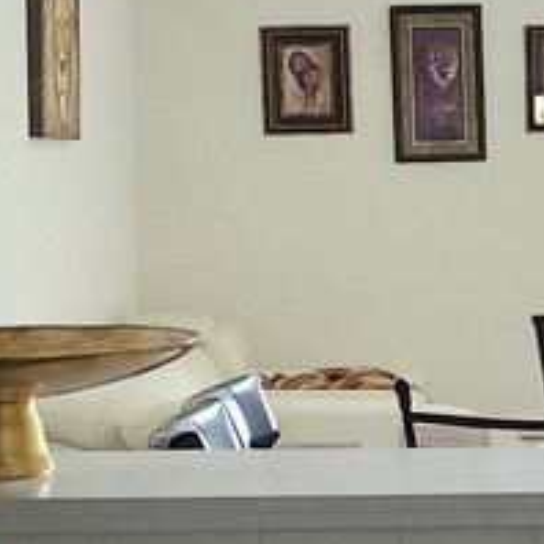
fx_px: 2631
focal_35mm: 148
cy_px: 305
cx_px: 632
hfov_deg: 11.6
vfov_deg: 11.8
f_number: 1.8
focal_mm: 6.4
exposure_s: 1/120
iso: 400
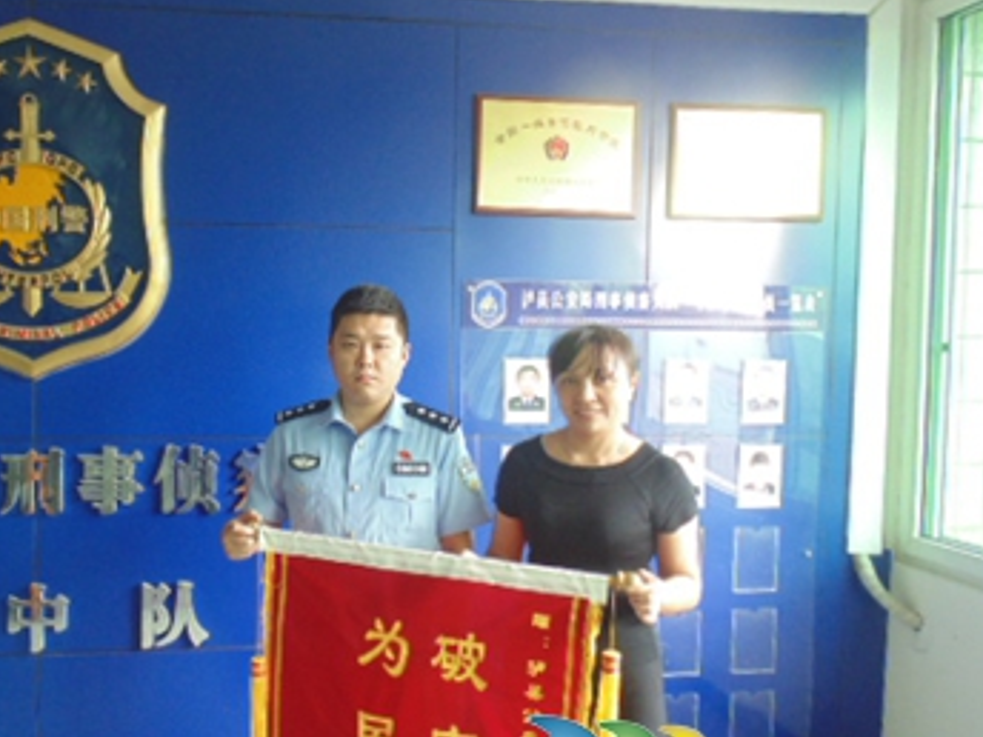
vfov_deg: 44.1
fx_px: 909
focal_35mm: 32
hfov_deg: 55.6
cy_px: 393
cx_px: 329
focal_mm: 4
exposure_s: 1/30
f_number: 3.1
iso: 160
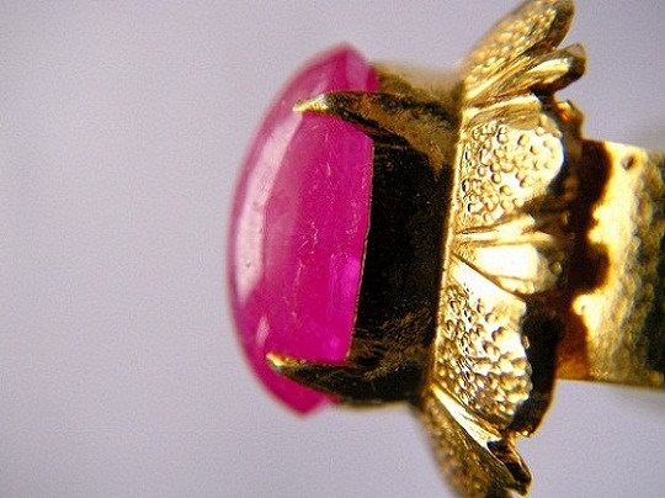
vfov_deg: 37.7
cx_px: 332
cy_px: 249
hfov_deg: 49.0
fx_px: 729
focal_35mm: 38
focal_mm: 6.3
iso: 50
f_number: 3.3
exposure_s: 1/93
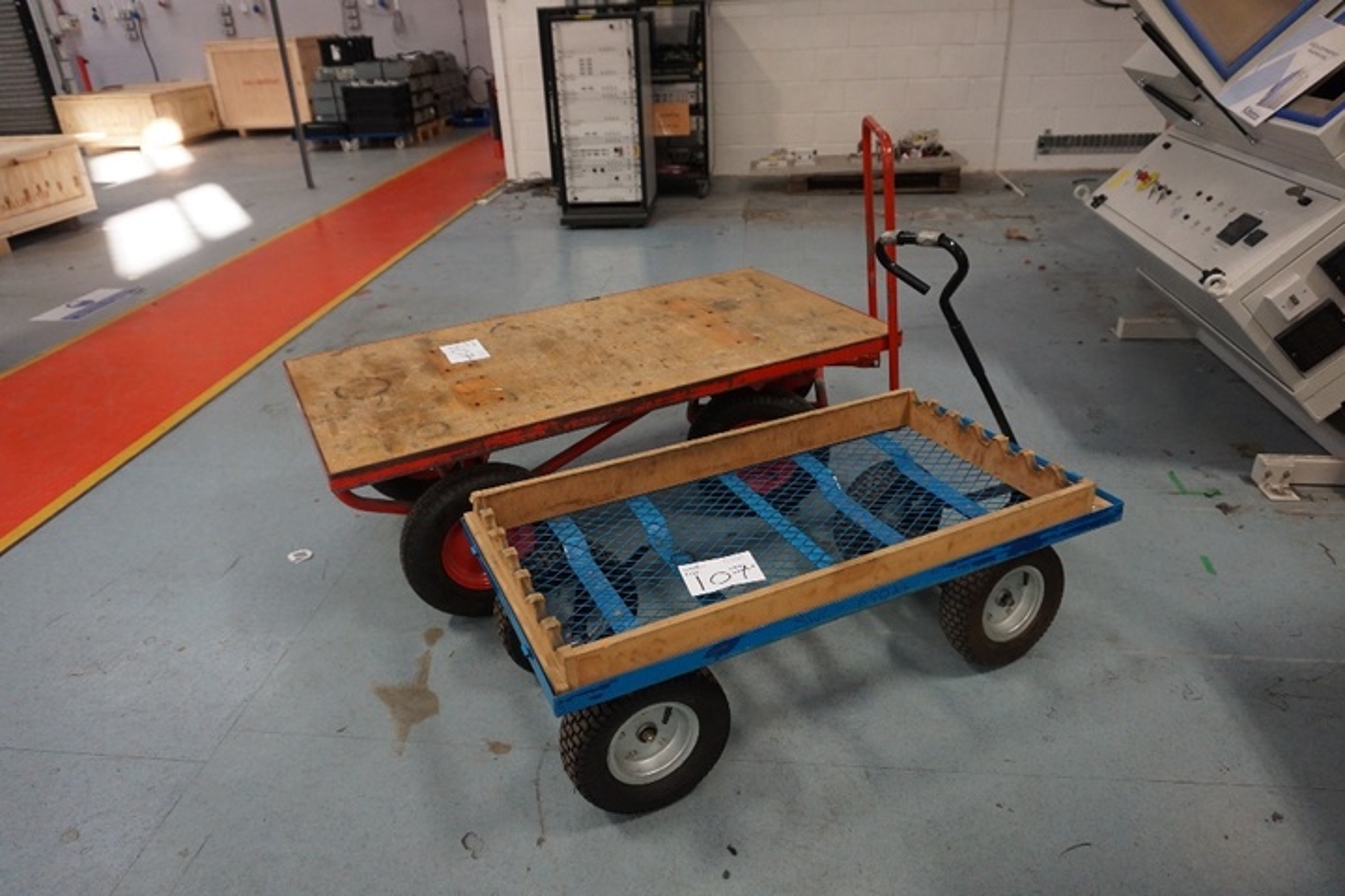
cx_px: 672
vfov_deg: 53.1
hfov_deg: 73.7
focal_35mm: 24
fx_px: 897
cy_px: 448
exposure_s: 1/160
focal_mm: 16
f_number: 4
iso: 1250
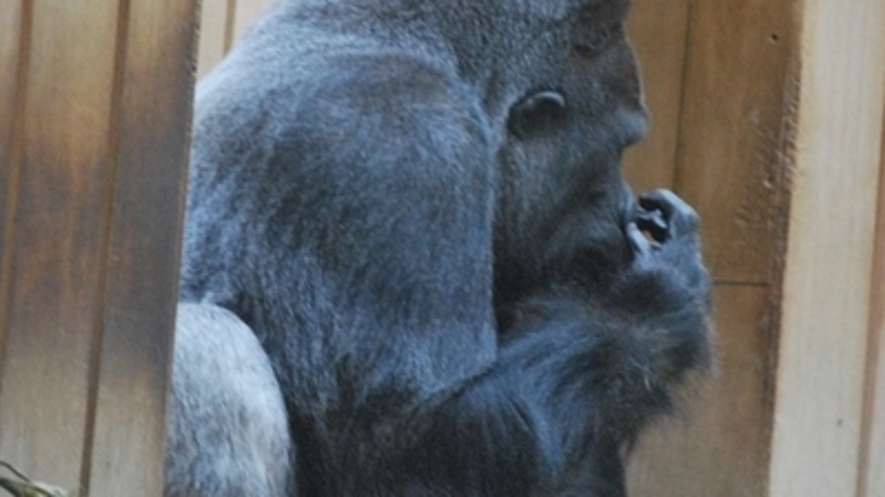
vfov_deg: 2.8
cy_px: 160
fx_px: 9992
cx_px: 442
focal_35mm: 426
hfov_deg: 5.1
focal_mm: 180
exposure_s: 1/80
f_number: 5.6
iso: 1600
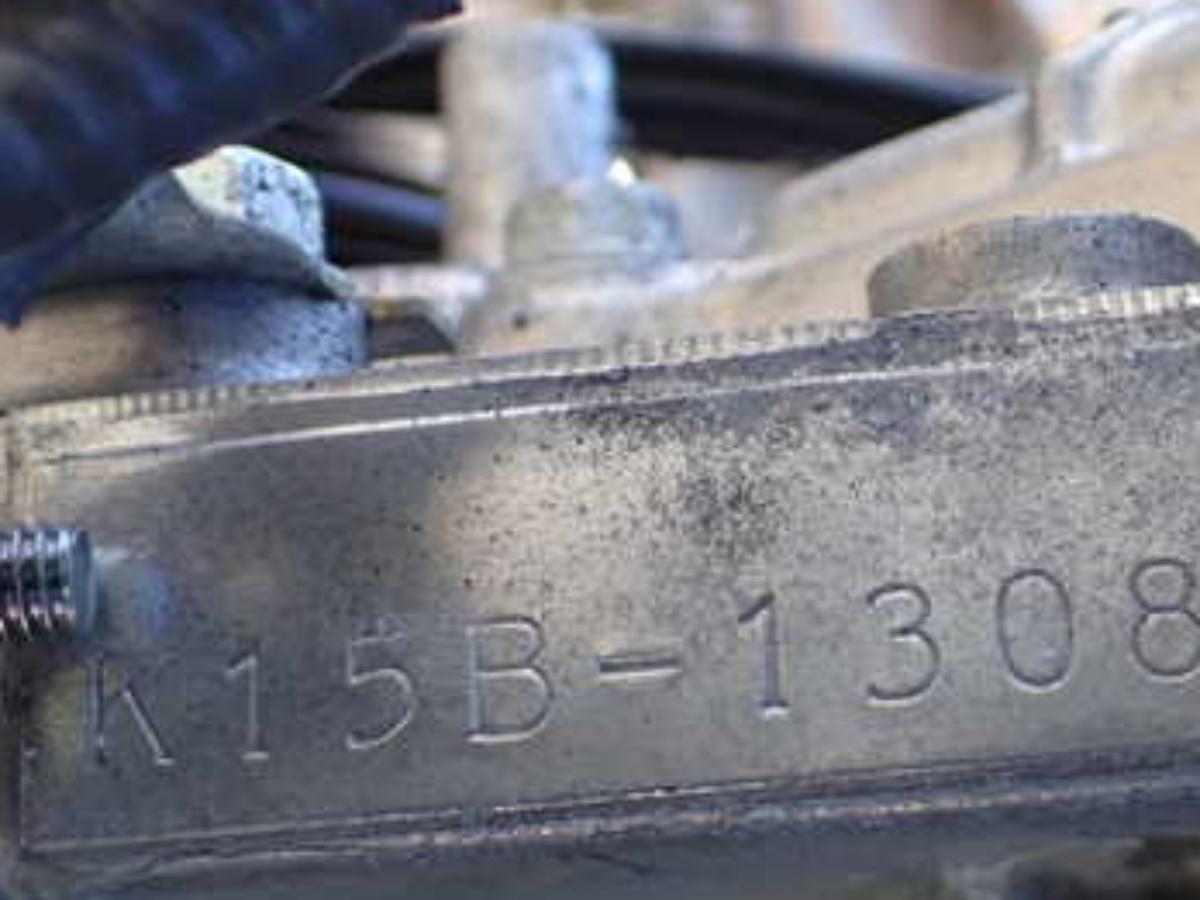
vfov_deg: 23.7
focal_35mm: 62
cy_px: 452
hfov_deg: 30.9
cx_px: 834
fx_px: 2149
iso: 250
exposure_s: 1/160
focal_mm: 6.37
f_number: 2.5
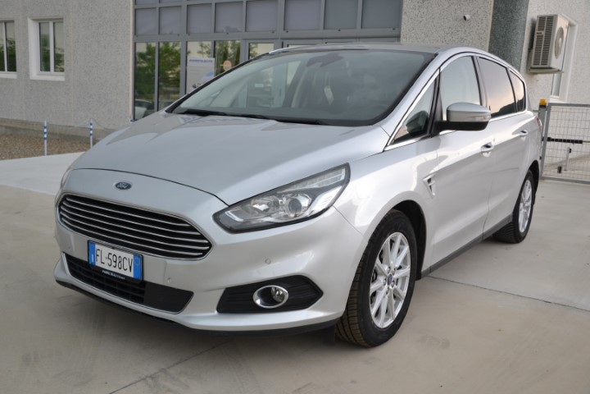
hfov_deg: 53.1
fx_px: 590
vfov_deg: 36.9
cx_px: 295
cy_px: 197
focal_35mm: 36
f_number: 5
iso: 400
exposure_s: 1/100
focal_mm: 24
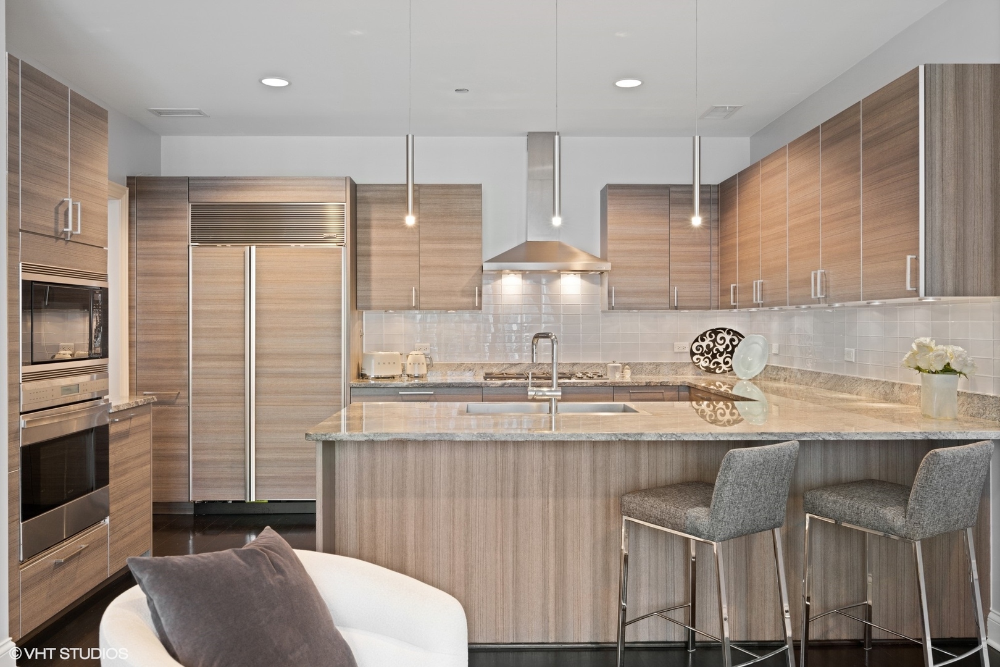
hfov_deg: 63.7
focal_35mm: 29
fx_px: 805
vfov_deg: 45.0
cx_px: 500
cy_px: 334
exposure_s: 1
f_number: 8
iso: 320
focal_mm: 29
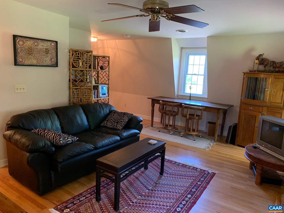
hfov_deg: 67.3
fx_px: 213
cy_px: 106
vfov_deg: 53.1
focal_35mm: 26
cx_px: 142
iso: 400
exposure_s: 1/40
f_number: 1.8
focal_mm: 4.25
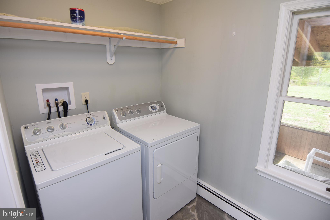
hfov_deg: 90.0
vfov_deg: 67.4
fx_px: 165
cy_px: 110
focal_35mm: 18
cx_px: 165
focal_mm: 12
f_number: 5
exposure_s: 1/100
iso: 400
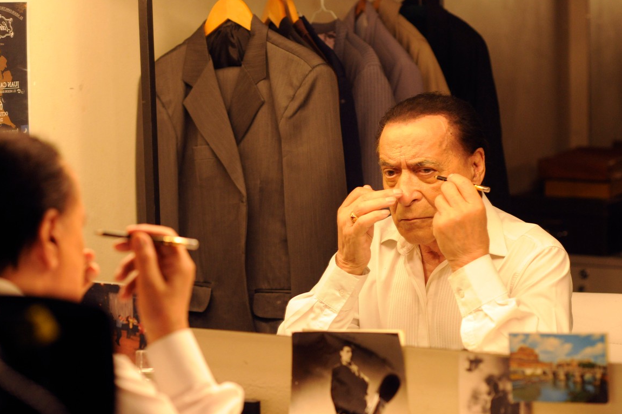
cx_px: 310
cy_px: 210
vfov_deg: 12.0
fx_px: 1969
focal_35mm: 114
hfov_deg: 17.9
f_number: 3.5
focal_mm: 105
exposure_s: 1/200
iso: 1600
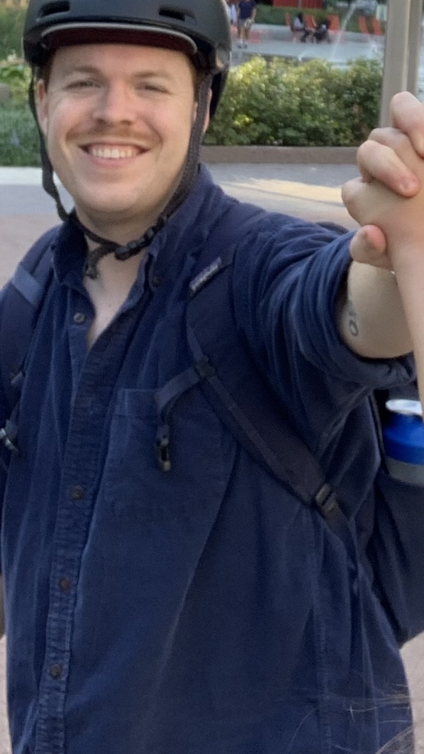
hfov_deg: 13.0
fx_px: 1820
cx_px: 472
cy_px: 1
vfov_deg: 22.5
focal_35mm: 91
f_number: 2.2
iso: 32
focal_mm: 2.87
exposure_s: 1/121
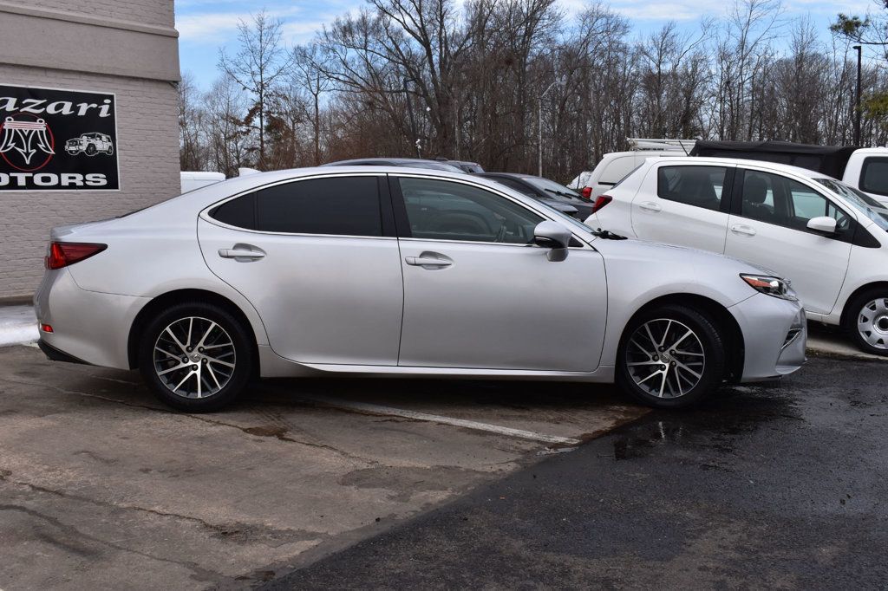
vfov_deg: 36.8
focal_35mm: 36
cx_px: 444
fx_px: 888
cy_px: 296
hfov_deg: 53.1
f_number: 11
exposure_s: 1/400
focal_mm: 24
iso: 400
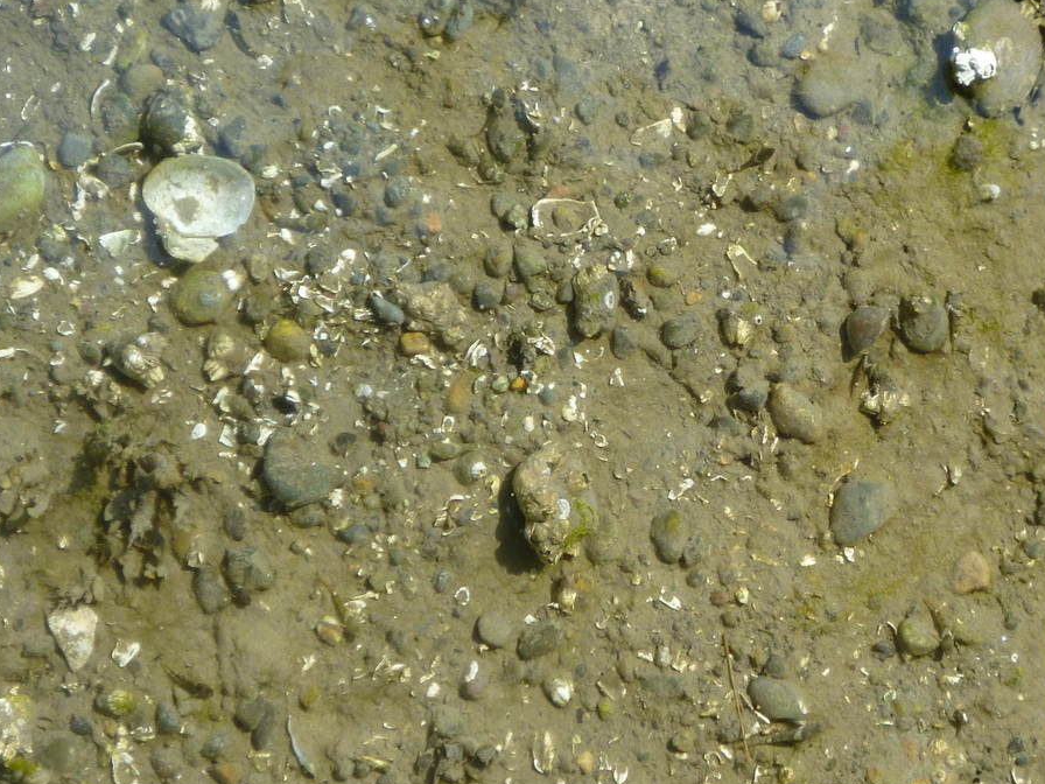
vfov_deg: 4.2
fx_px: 10777
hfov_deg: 5.5
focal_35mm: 357
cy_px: 406
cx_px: 721
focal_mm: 36
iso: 100
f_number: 5.9
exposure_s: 1/125
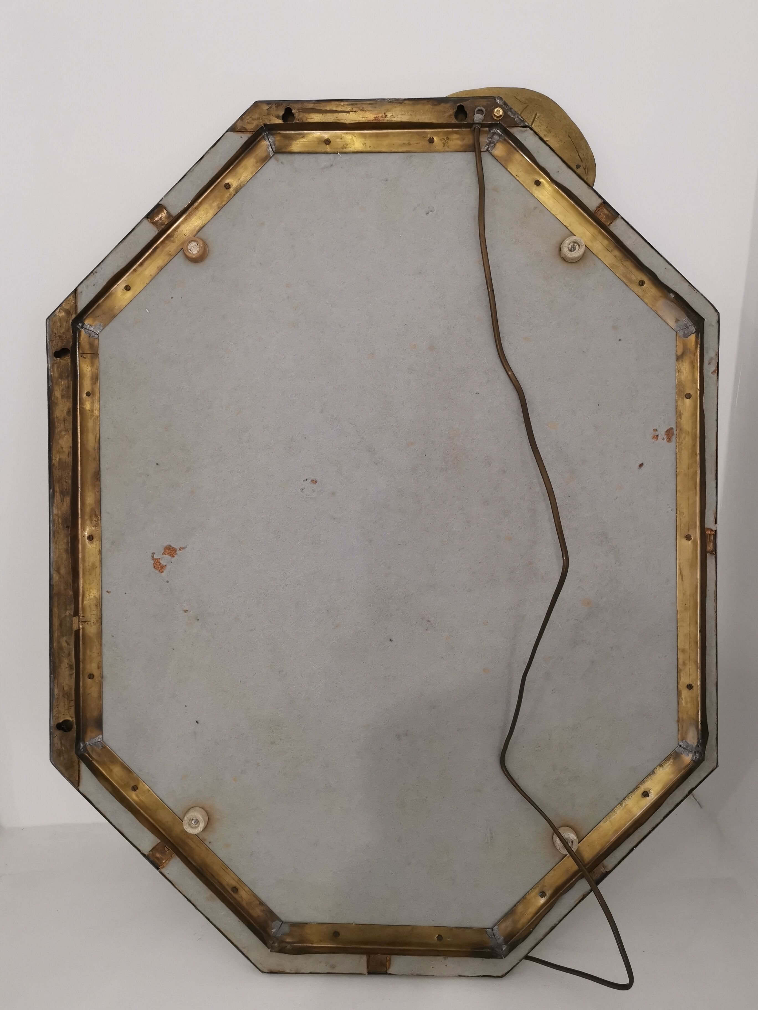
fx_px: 788
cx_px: 379
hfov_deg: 51.4
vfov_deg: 65.3
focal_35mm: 27
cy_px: 505
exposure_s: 1/50
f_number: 1.8
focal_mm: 5.58
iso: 250
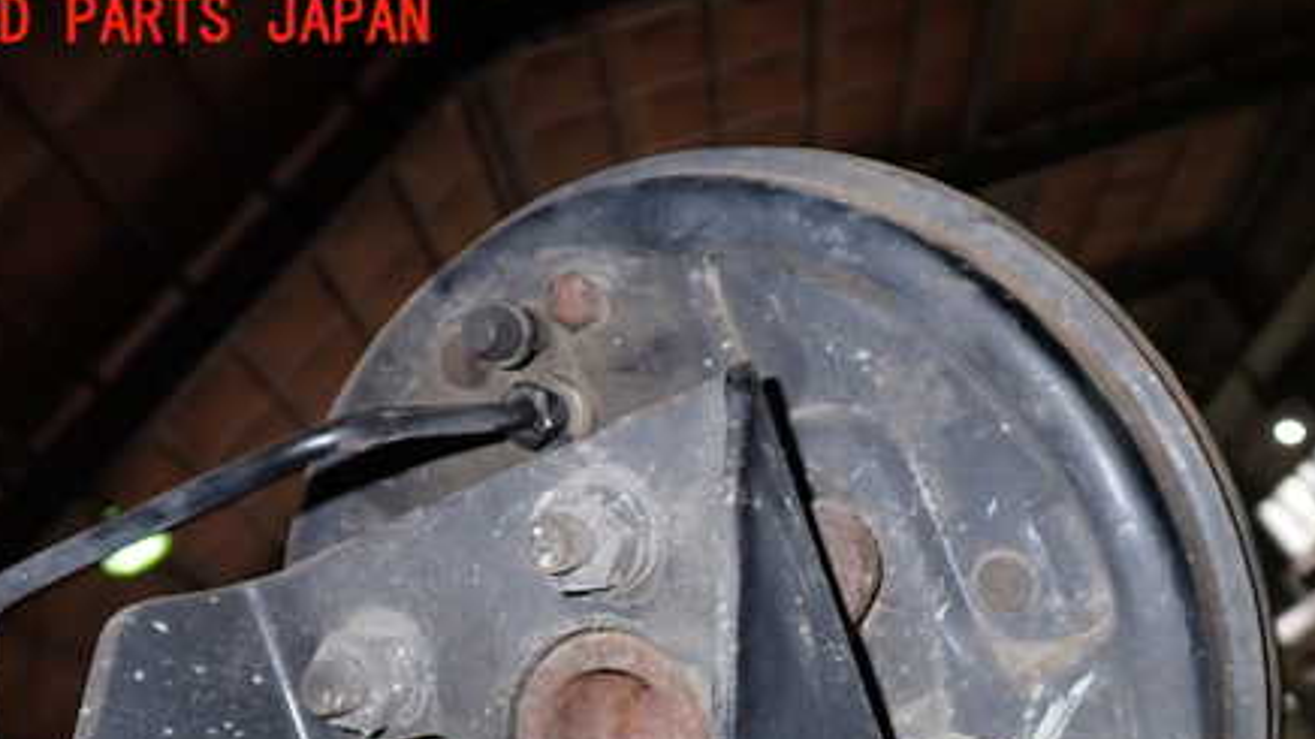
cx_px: 787
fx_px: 1569
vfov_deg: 25.7
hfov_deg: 45.2
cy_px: 664
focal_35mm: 45
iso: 320
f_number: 6.3
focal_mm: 5.4
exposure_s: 1/30
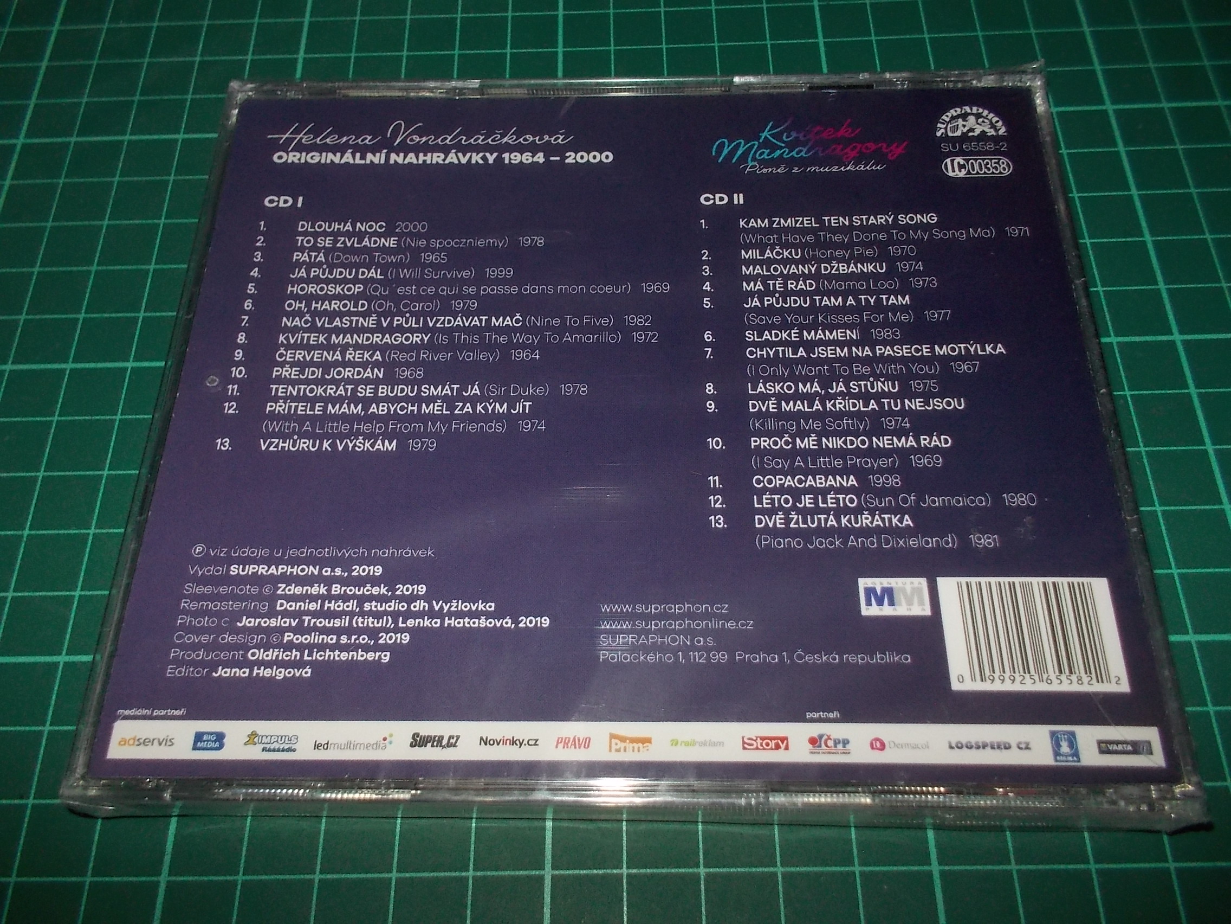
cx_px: 616
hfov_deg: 61.7
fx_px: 1031
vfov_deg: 48.2
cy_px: 462
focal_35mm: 29
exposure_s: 1/30
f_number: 3.3
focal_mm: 4.1
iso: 200
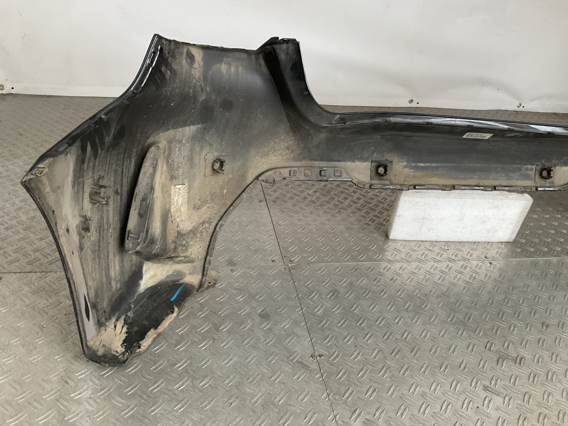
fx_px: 476
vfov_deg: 48.2
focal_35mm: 29
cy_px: 213
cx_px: 284
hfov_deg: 61.7
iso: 160
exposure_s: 1/60
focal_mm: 3
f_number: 1.8
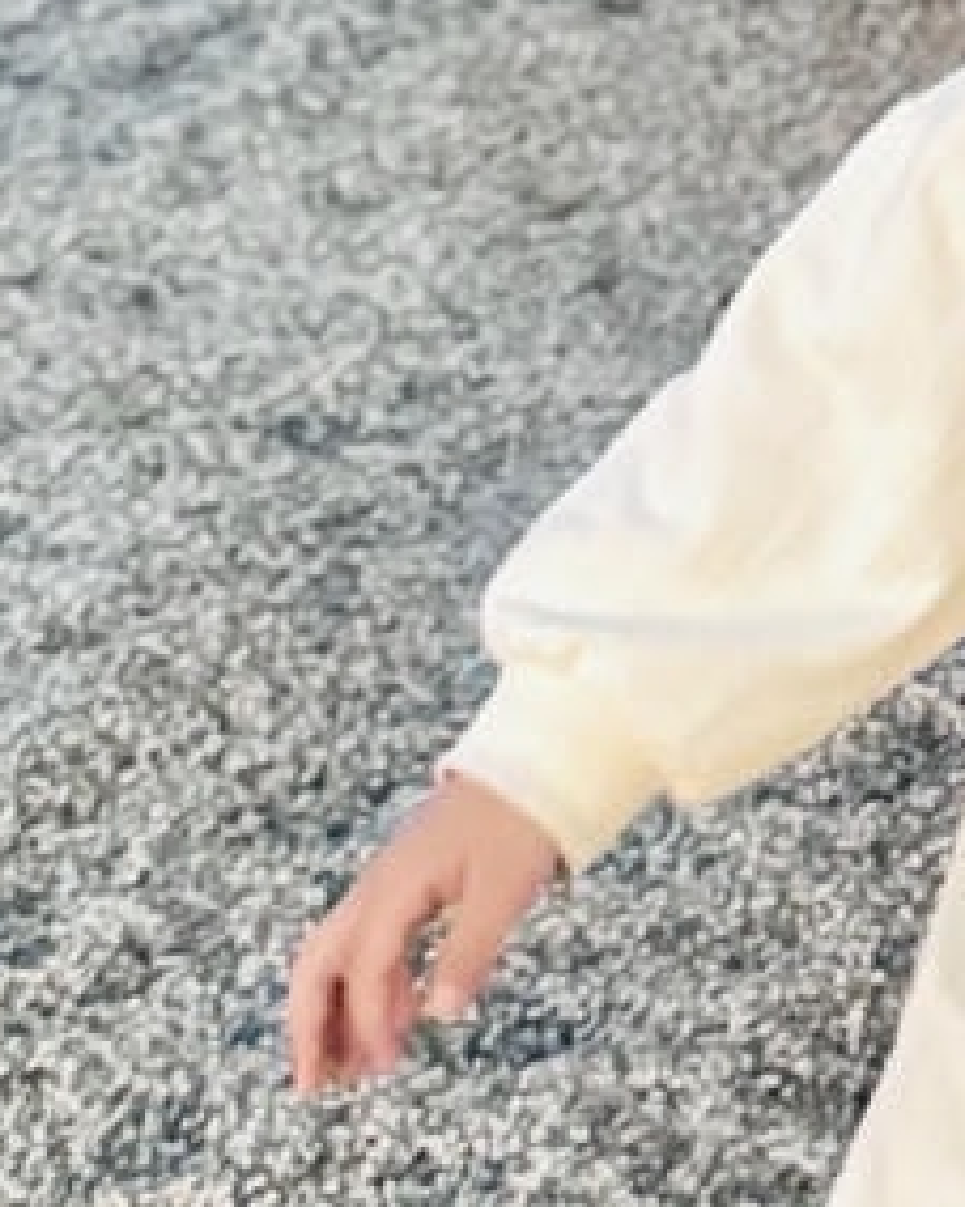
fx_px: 4715
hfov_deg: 10.1
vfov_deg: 12.8
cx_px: 2334
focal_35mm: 132
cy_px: -1169
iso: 1600
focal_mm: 6.76
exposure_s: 1/24
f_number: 1.78
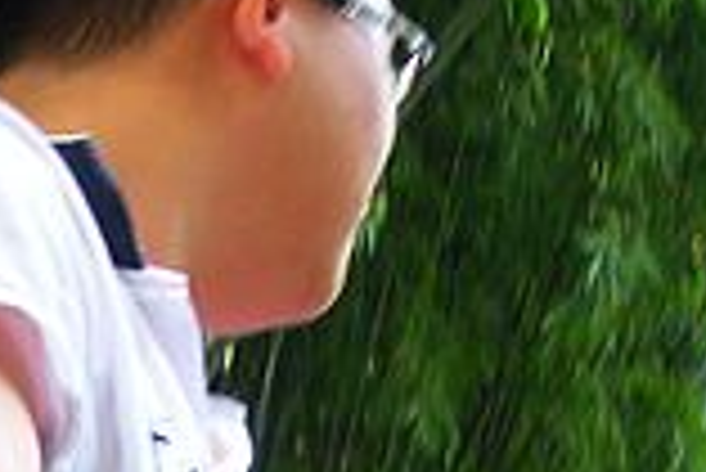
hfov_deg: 12.1
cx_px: -36
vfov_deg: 7.7
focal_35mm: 167
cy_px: 1090
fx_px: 3278
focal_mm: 6.3
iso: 100
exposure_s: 1/39.5
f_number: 3.5
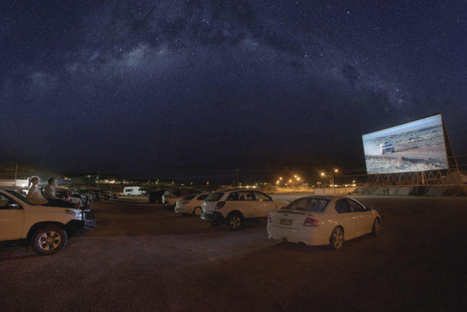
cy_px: 156
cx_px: 234
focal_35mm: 20
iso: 1250
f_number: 4.5
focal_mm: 20
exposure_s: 1.3
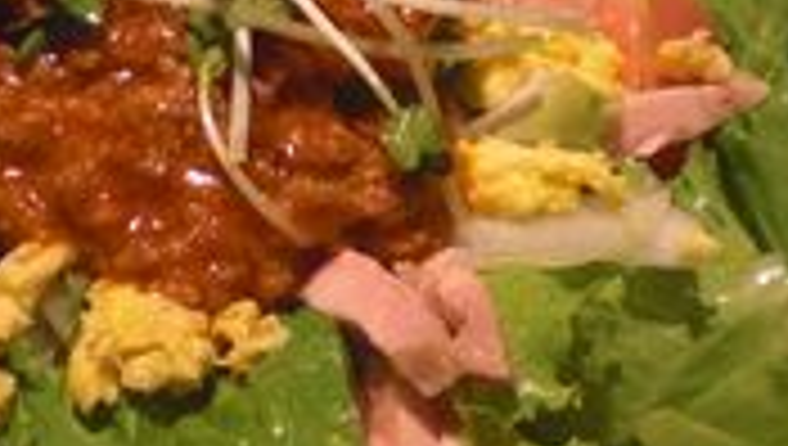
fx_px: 2218
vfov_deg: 11.4
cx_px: 191
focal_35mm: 106
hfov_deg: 20.0
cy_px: 392
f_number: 3.1
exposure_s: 1/80
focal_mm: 6.3
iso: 400
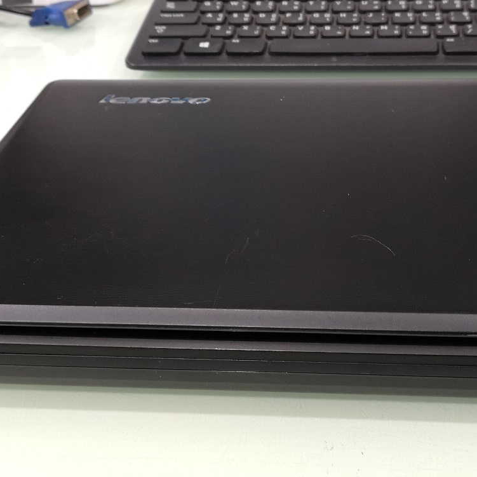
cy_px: 175
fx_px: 904
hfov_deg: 29.5
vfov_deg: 29.4
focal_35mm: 58
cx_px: 290
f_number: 1.8
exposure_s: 1/33.3
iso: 250
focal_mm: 3.95
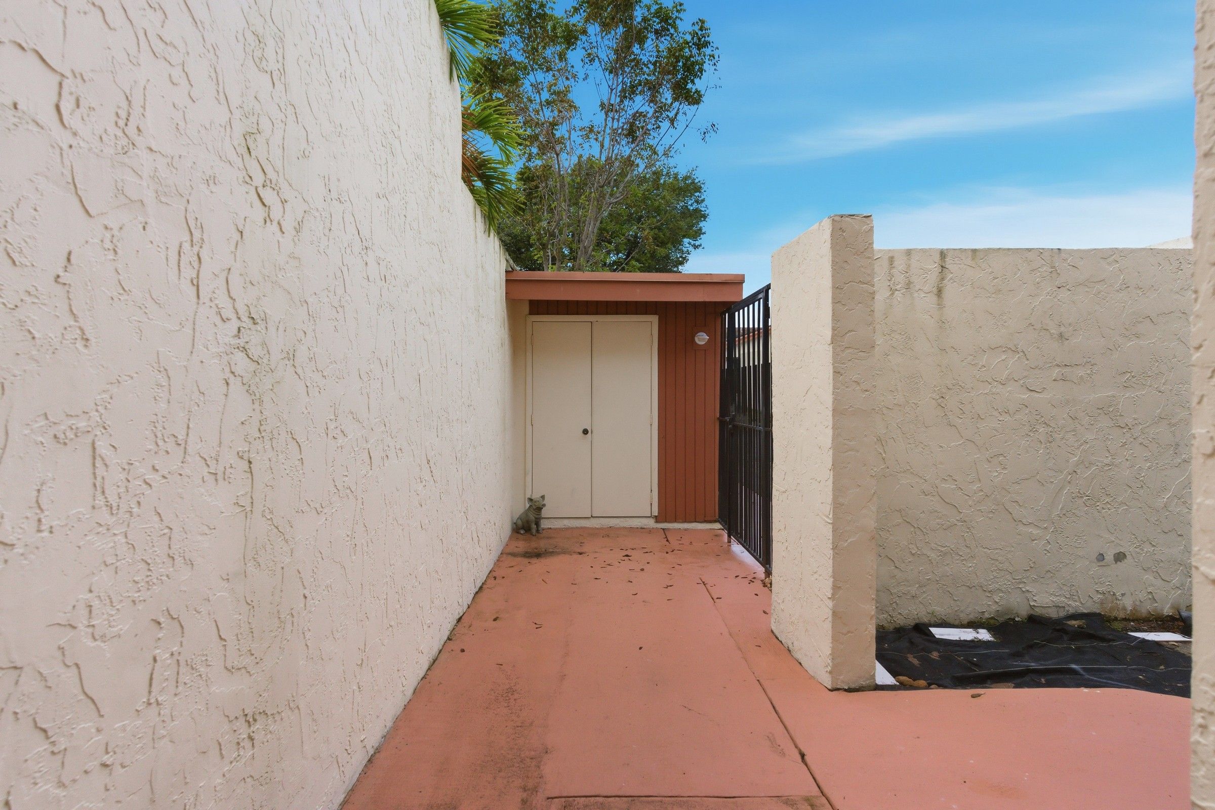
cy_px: 405
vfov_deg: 70.4
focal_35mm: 17
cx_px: 608
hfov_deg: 93.3
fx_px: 574
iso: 800
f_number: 8
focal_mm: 17
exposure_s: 1/8000
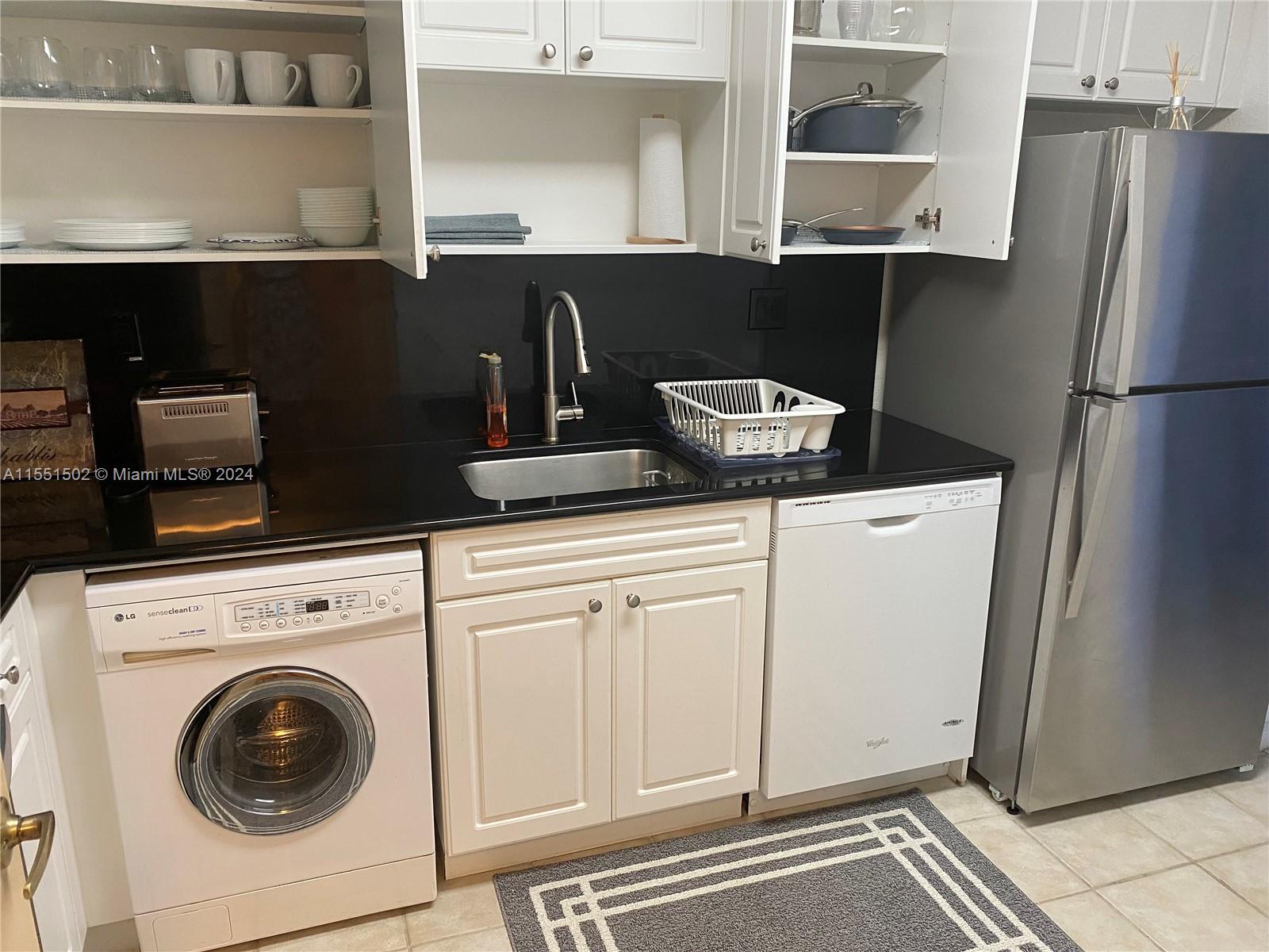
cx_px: 634
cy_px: 476
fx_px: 953
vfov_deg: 53.1
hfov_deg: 67.3
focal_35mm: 26
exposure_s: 1/60
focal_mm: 4.25
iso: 160
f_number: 1.8
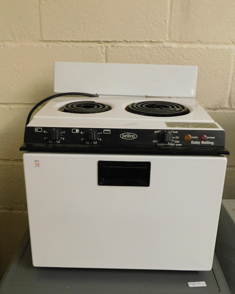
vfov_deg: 47.9
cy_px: 158
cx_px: 116
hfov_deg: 39.2
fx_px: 330
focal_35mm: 38
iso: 400
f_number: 3.5
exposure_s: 1/10
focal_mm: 6.3
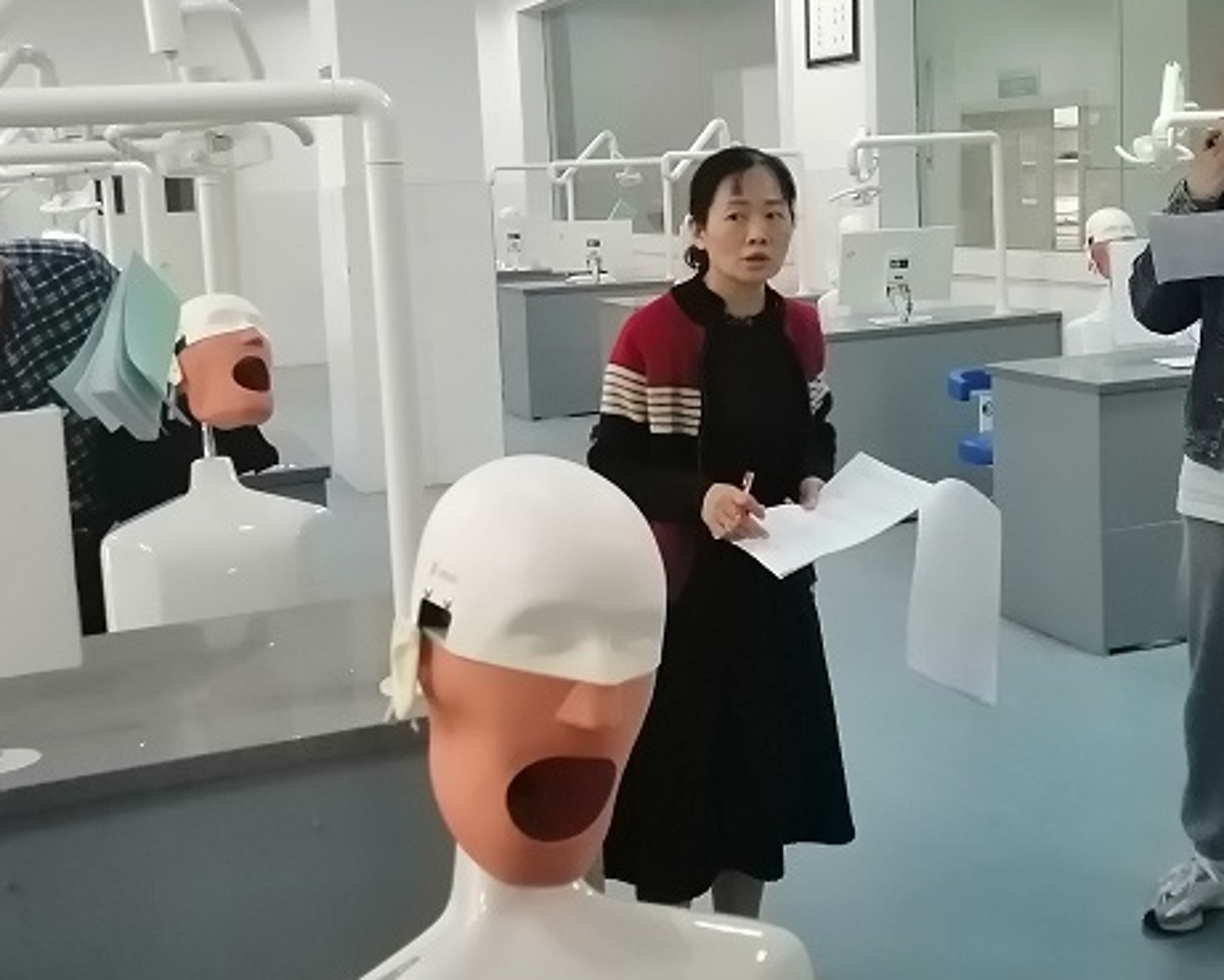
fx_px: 1594
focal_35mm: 44
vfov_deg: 33.9
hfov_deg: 41.7
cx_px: 757
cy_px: 340
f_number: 1.8
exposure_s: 1/100
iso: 640
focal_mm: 3.62
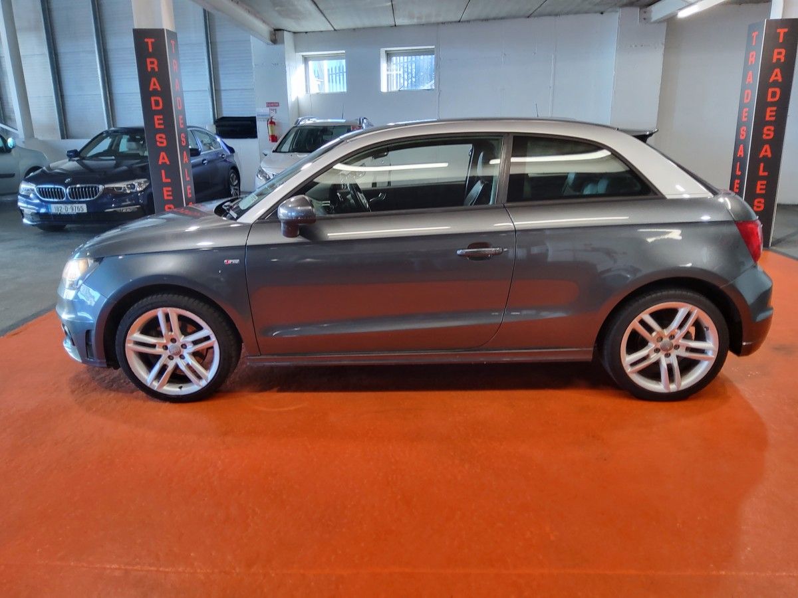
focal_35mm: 26
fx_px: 599
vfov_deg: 53.1
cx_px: 399
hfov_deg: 67.3
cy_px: 299
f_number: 2
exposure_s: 1/40
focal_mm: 3.08
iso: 160
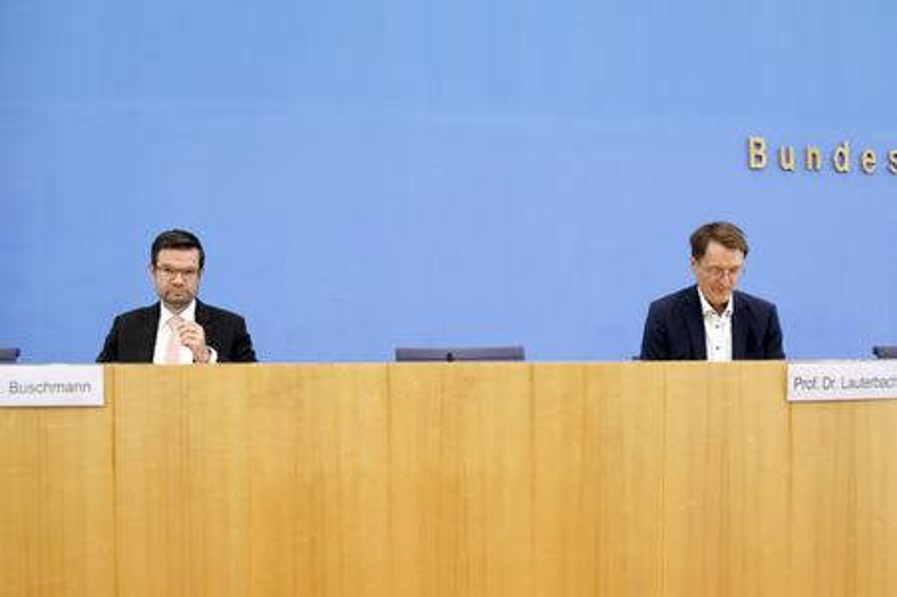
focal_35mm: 28
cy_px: 298
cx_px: 448
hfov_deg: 65.5
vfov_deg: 46.3
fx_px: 697
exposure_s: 1/500
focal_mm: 28
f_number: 6.3
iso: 4000
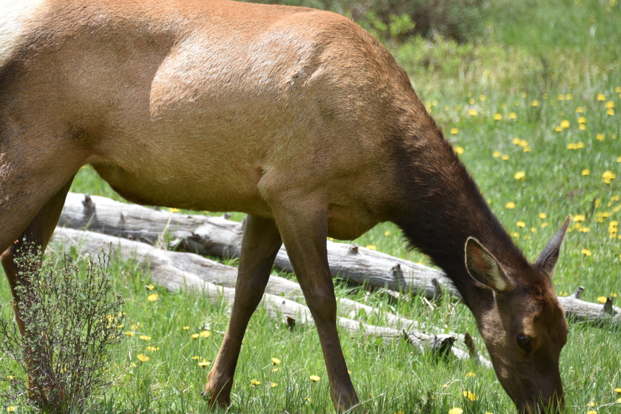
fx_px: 5176
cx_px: 253
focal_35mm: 300
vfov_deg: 4.6
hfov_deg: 6.9
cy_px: 189
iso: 180
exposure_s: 1/500
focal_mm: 210
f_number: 5.6
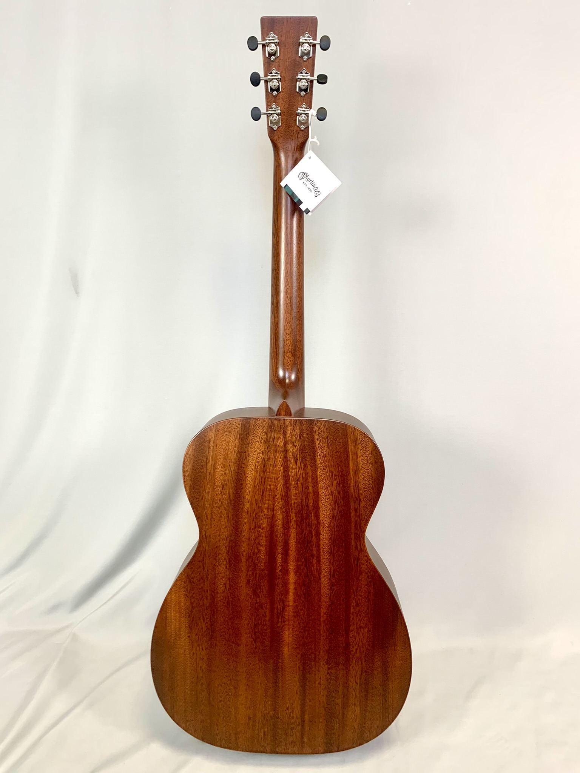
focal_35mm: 26
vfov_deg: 67.3
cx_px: 290
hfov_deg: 53.1
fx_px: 581
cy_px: 386
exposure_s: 1/60
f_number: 1.8
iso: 64
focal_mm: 4.25
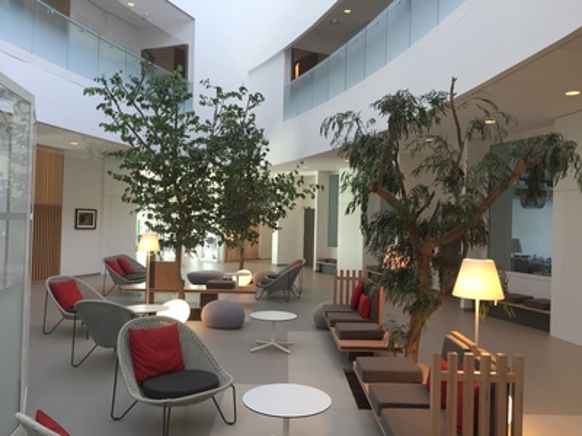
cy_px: 218
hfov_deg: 61.7
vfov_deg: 48.2
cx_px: 291
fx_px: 488
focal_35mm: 29
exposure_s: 1/30
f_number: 2.2
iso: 32
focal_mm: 4.15
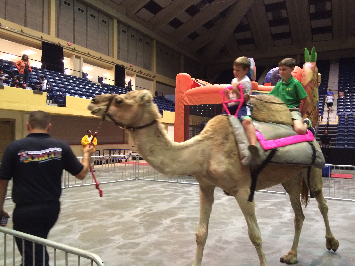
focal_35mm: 29
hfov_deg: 61.7
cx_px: 178
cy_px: 133
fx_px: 297
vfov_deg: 48.2
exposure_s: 1/20
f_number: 2.2
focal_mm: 4.15
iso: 320
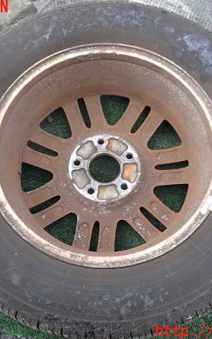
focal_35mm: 43
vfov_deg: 46.2
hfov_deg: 29.8
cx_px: 99
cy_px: 170
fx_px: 398
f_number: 3.2
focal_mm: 5.4
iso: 100
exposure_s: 1/200
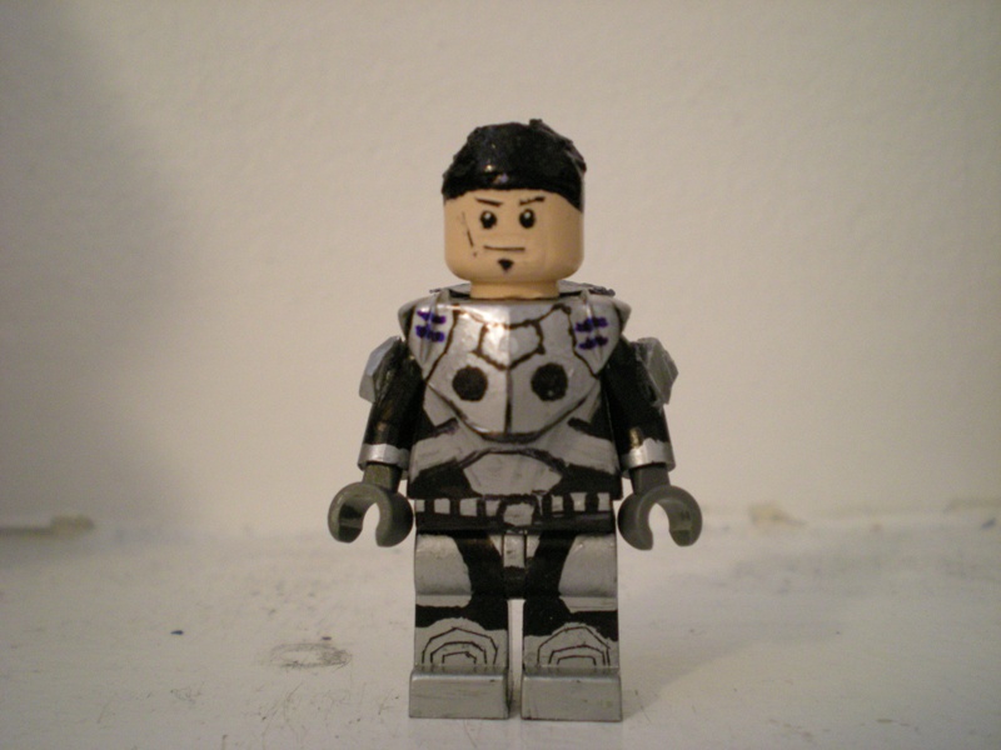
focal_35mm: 38
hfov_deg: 49.0
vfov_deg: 37.7
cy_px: 375
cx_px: 500
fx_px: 1099
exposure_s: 1/8
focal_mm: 6.3
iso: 376
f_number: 3.1
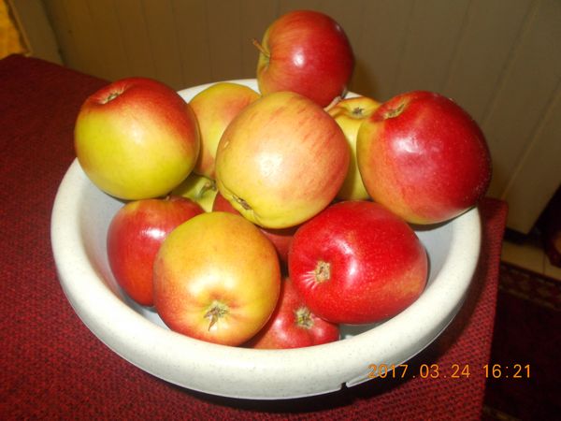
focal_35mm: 26
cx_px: 280
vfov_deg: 53.1
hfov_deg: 67.3
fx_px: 421
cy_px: 210
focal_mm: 4.6
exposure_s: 1/25
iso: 200
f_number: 3.2
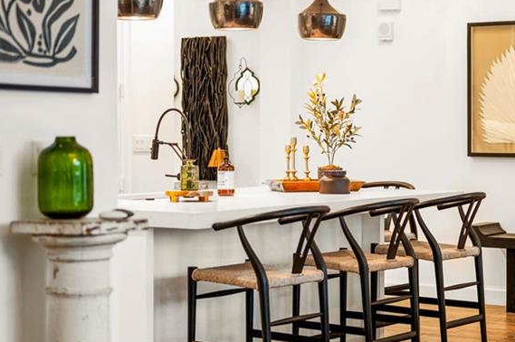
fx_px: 1286
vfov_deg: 15.2
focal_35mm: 90
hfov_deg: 22.5
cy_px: 152
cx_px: 357
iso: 200
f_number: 1.8
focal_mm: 50
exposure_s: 1/50
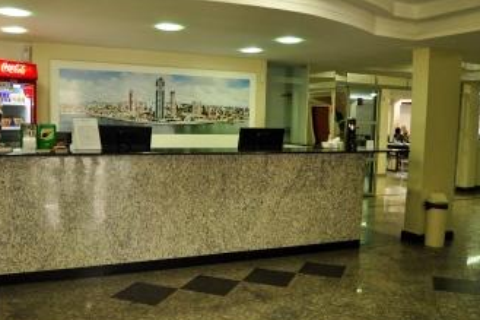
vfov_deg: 38.1
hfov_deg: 54.9
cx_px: 248
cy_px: 159
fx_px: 462
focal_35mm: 35
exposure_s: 1/60
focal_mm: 17
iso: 640
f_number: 2.8
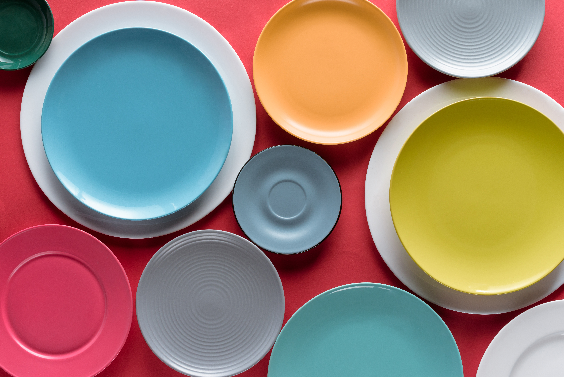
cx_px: 282
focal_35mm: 50
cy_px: 188
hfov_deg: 39.6
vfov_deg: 27.0
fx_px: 784
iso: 200
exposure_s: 1/160
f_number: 9
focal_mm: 50
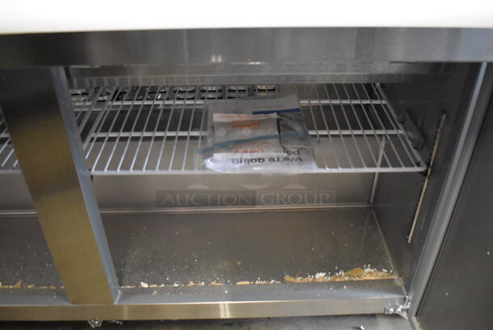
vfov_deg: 40.1
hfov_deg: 57.2
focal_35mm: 33
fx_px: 452
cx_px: 246
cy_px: 165
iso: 5000
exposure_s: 1/125
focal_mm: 22
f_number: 3.8
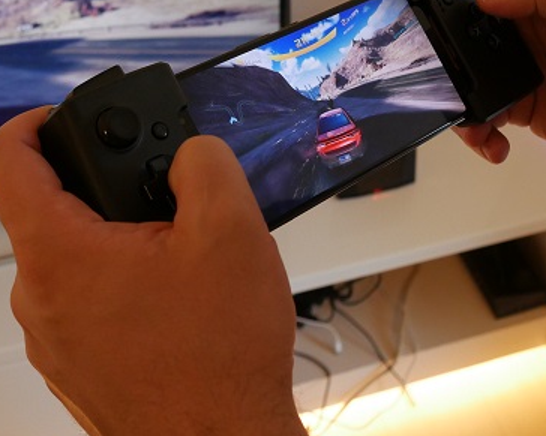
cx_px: 280
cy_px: 99
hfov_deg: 32.5
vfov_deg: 25.8
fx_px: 937
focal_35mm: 58
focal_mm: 15
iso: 1600
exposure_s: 1/60
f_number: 4.5
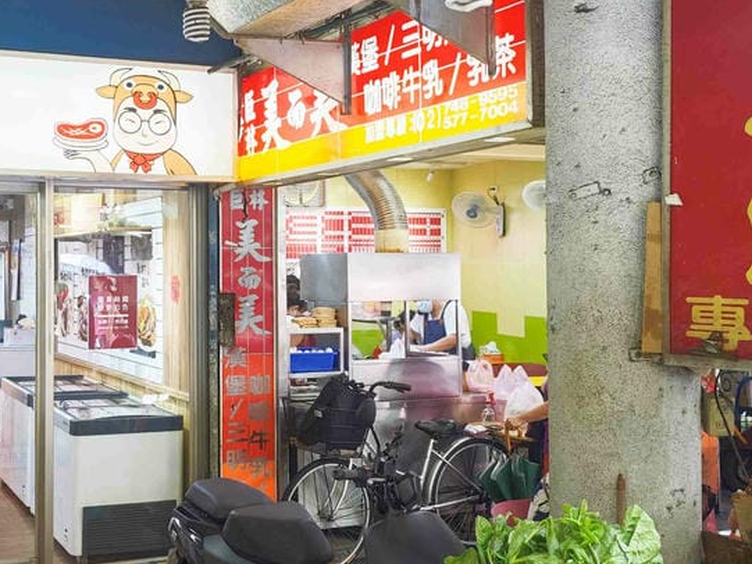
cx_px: 207
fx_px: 1108
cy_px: 244
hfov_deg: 36.8
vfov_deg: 28.5
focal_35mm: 51
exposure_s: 1/121
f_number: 2
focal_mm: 8.72
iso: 640
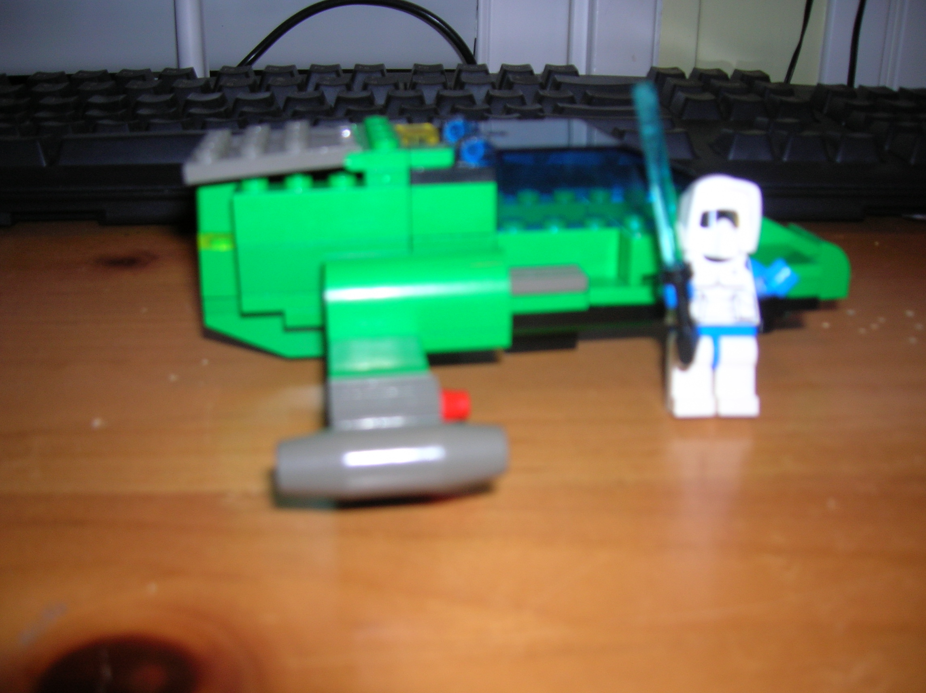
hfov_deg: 54.0
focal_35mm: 34
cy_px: 346
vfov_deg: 41.7
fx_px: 909
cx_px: 463
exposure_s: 1/60.1
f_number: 2.9
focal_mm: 5.7
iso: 50
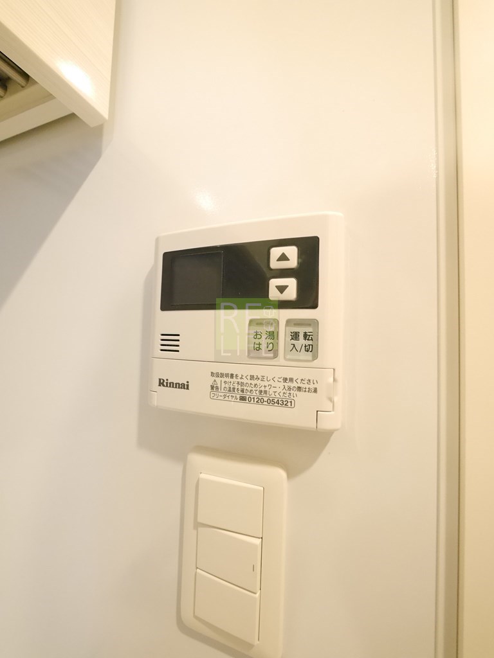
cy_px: 329
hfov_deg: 85.7
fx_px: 266
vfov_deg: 102.1
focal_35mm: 14
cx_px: 247
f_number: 4
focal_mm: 7
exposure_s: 1/50
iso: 3200
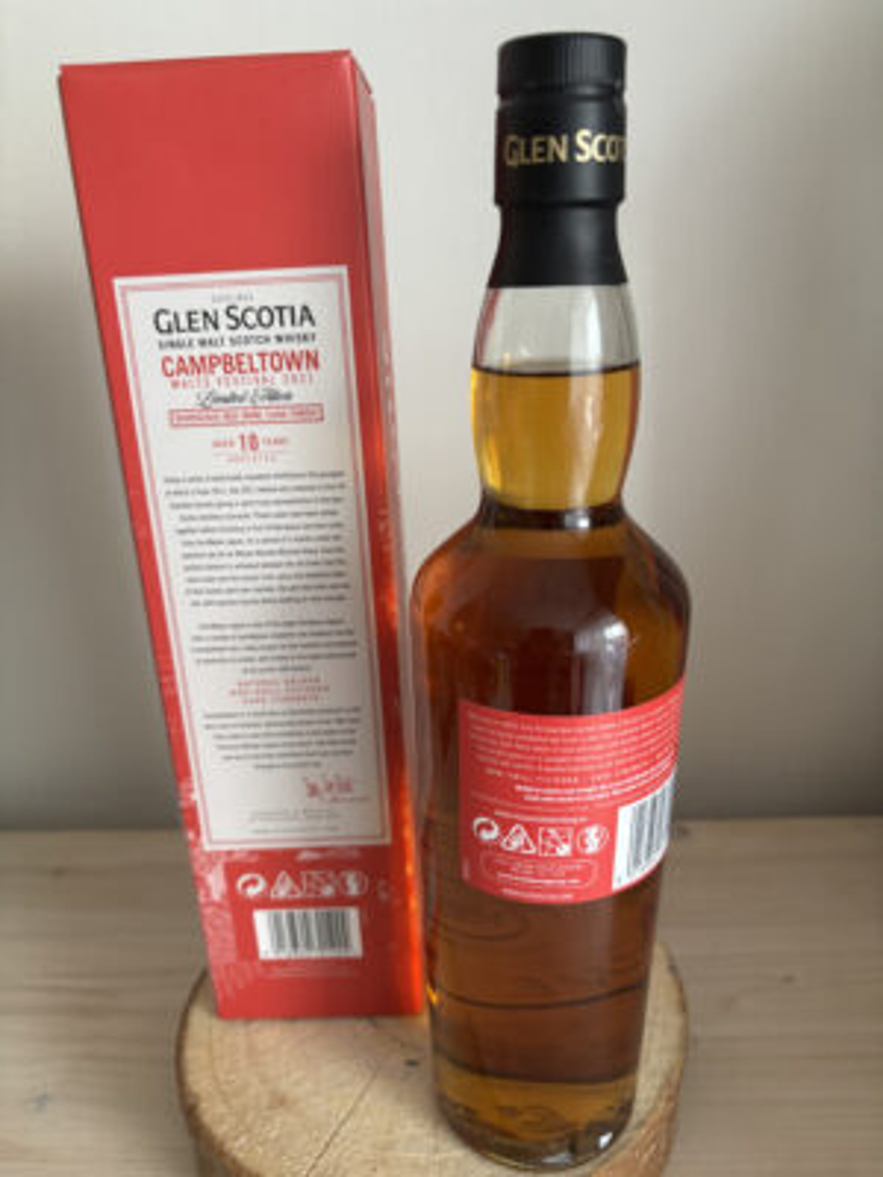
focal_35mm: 26
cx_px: 442
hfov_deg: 53.1
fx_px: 884
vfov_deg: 67.3
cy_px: 588
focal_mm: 5.96
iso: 320
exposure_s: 1/60
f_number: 1.6
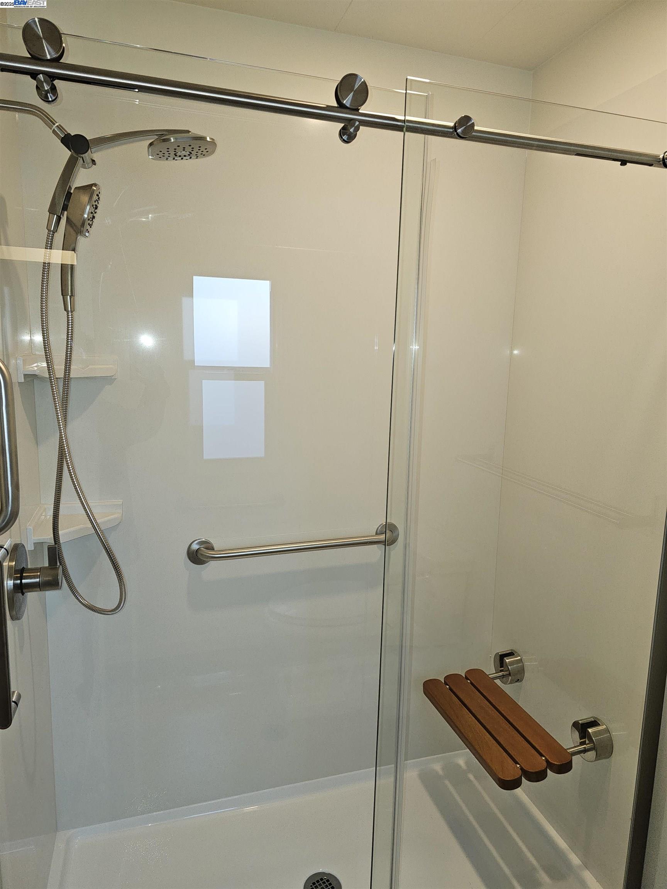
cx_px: 334
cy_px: 444
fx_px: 591
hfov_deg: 58.9
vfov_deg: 73.9
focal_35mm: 23
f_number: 1.7
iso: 100
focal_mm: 6.3
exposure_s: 1/60
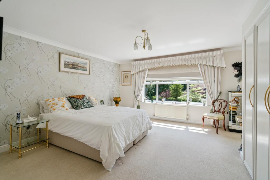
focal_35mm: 16
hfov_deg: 96.7
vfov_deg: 73.8
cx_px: 135
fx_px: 120
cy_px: 90
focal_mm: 16
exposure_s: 1/160
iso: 640
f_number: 5.6
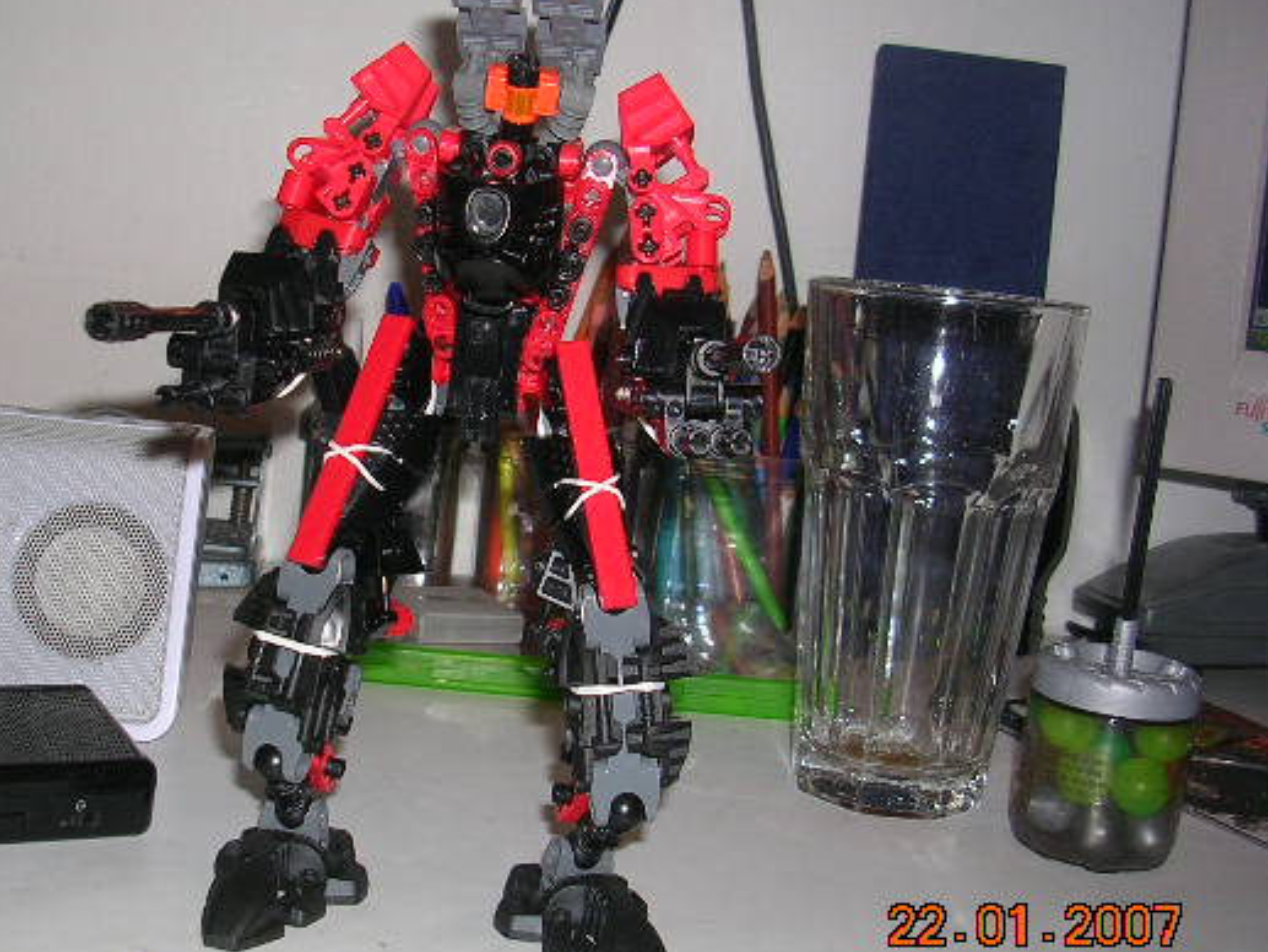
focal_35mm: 47
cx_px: 500
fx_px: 1722
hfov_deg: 40.2
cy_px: 459
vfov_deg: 30.9
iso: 50
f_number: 2.8
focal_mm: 5.8
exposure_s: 1/60.1
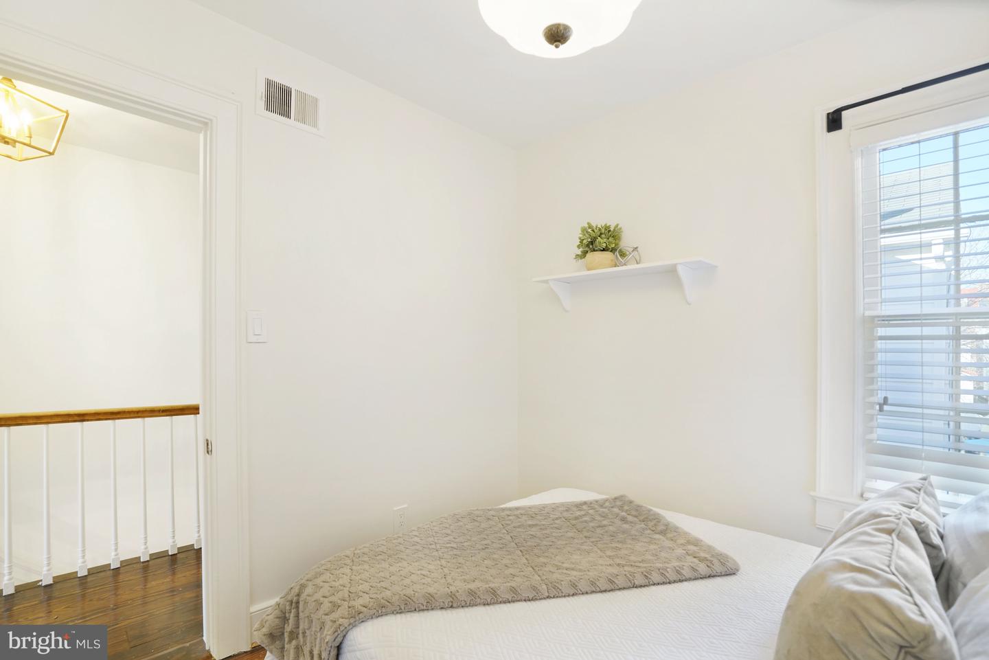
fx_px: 440
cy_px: 330
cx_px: 494
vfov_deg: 73.8
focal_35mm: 16
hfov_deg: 96.7
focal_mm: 16
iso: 1250
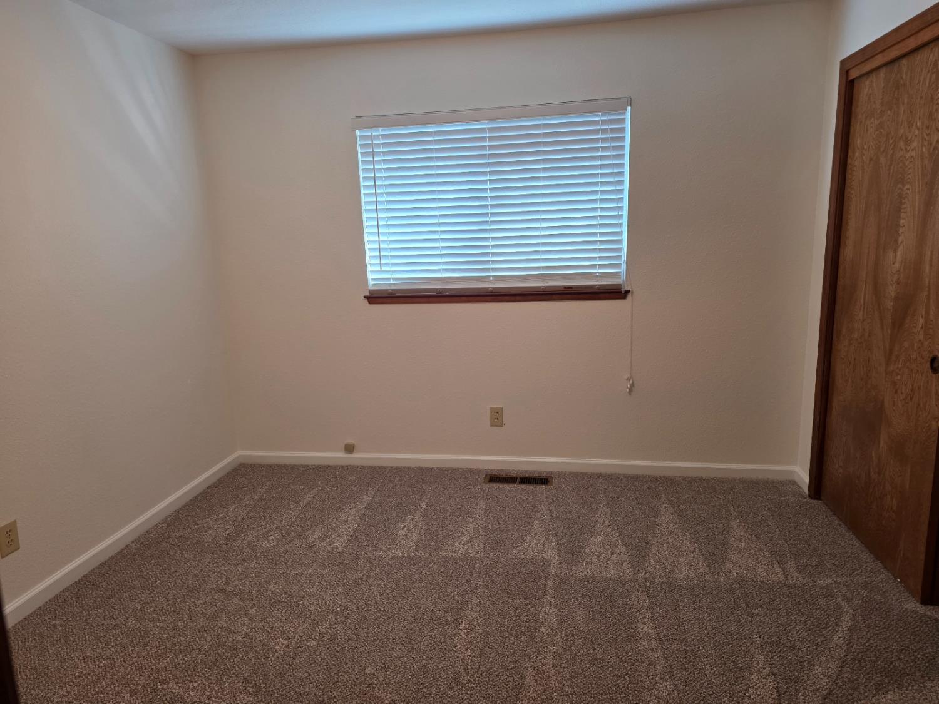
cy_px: 352
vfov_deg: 58.9
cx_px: 470
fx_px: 624
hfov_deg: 73.9
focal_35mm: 23
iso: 125
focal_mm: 6.3
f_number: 1.7
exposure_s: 1/120
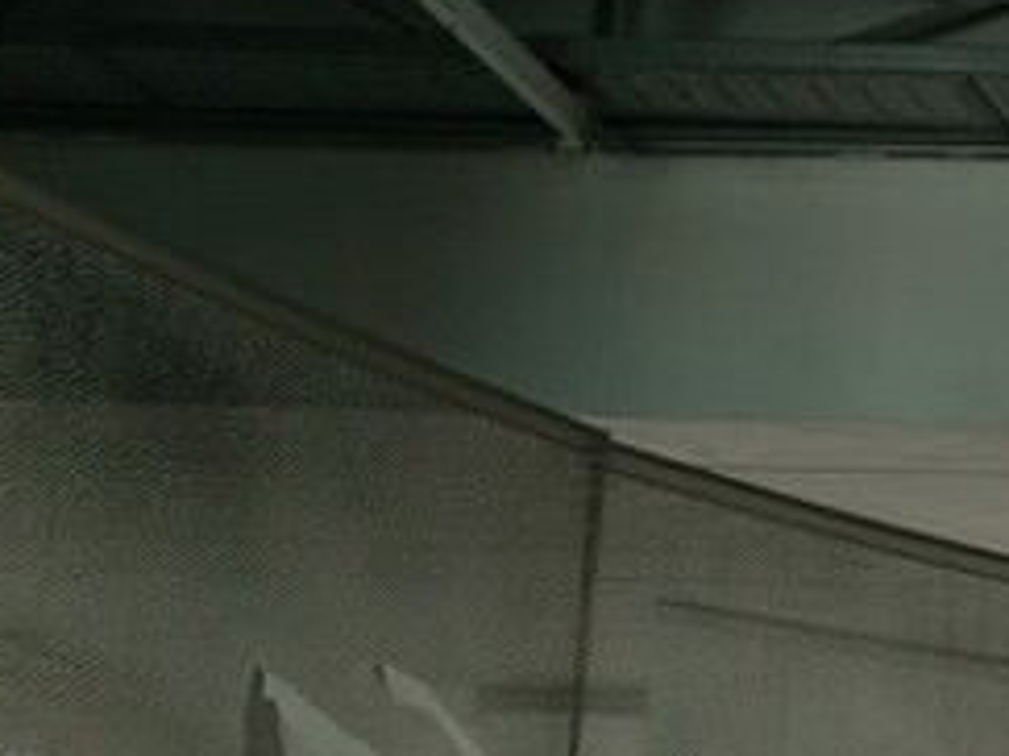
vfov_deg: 14.1
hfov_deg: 15.2
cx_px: 2097
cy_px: 972
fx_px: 2943
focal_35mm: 101
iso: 50
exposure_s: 1/219
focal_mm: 5.25
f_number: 1.75
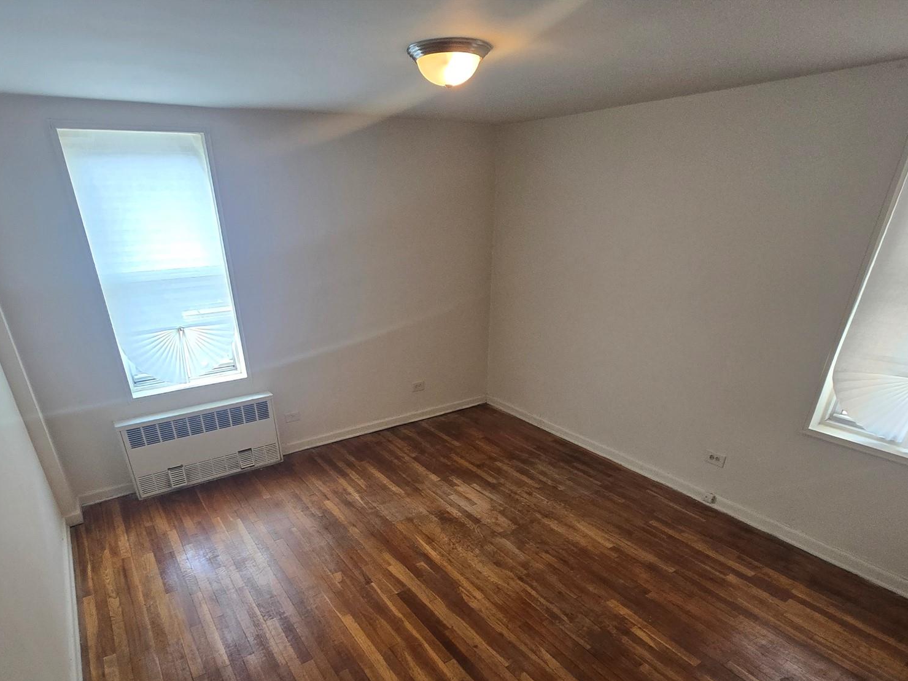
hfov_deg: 87.6
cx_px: 416
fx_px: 472
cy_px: 470
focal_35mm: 18
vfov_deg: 68.9
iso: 250
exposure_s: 1/60
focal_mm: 2.2
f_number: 2.2
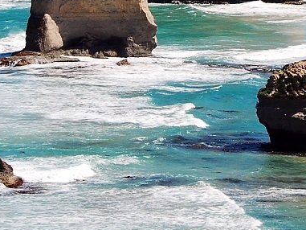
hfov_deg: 7.3
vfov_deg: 5.4
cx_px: 198
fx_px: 2414
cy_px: -32
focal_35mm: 273
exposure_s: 1/400
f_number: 10
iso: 200
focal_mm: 48
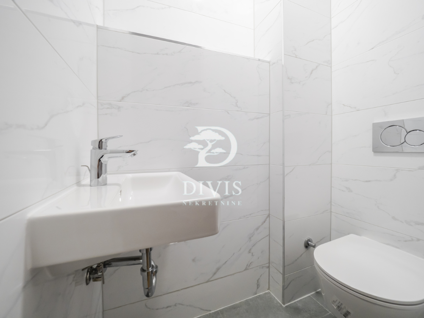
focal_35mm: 14
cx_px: 212
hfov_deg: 102.1
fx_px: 171
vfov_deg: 85.7
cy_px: 159
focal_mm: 7
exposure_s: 1/80
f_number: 4
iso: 400
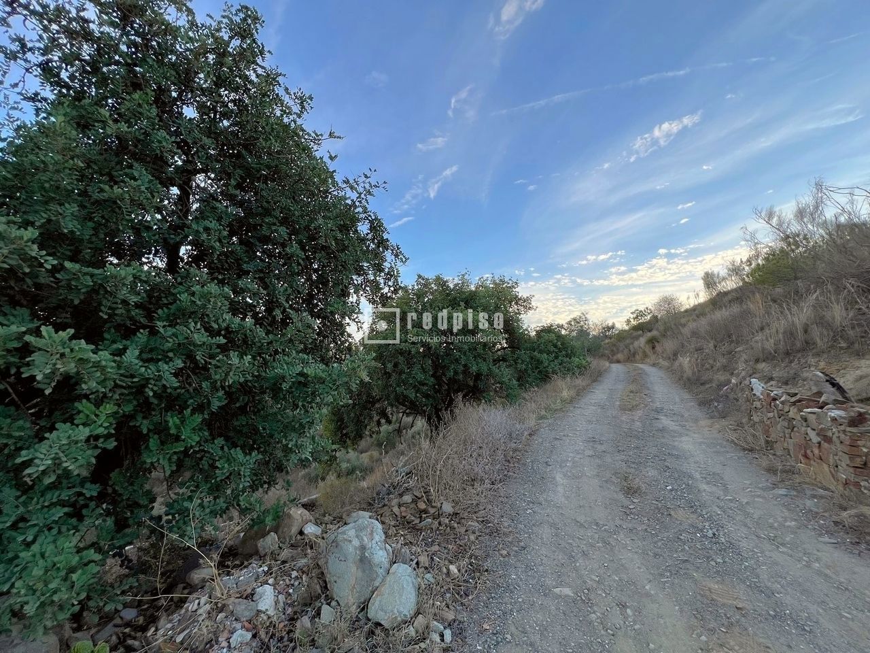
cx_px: 435
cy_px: 326
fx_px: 327
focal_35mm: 13
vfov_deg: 89.9
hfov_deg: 106.2
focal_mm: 1.57
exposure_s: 1/442
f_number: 1.8
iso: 32
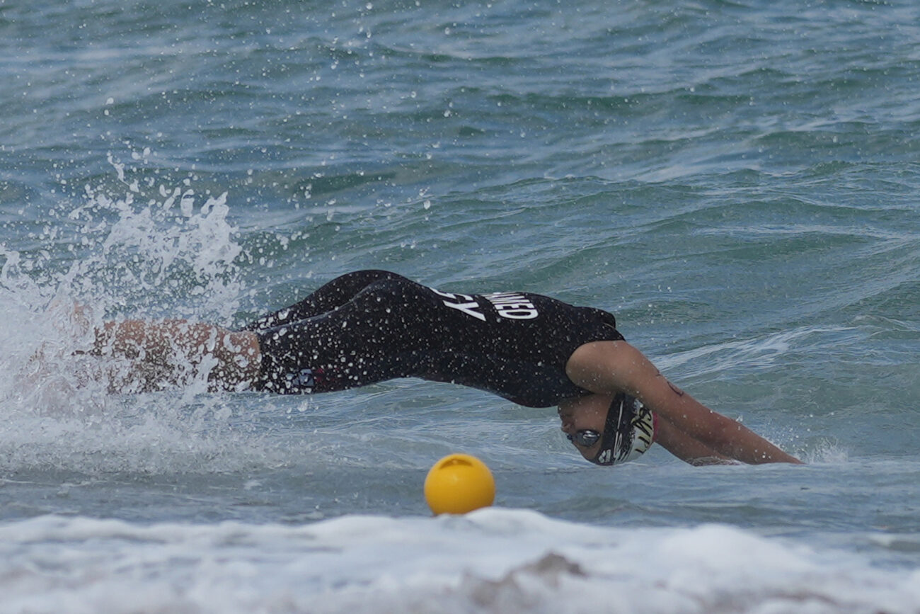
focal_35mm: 202
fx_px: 5162
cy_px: 307
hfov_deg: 10.2
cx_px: 460
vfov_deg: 6.8
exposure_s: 1/6400
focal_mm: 135
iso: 100
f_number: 2.2
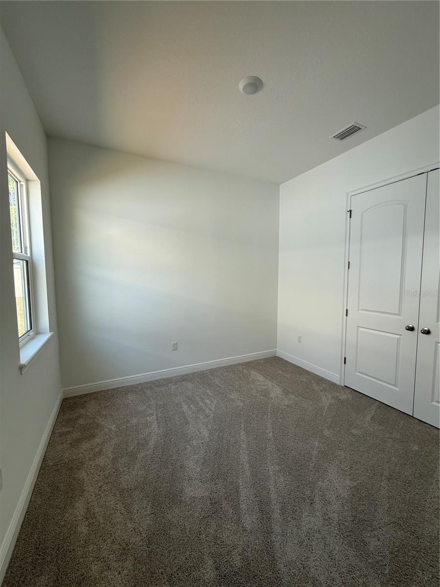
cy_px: 294
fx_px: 237
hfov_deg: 85.7
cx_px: 220
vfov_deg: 102.1
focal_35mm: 14
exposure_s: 1/99
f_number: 2.2
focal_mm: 2.22
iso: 64
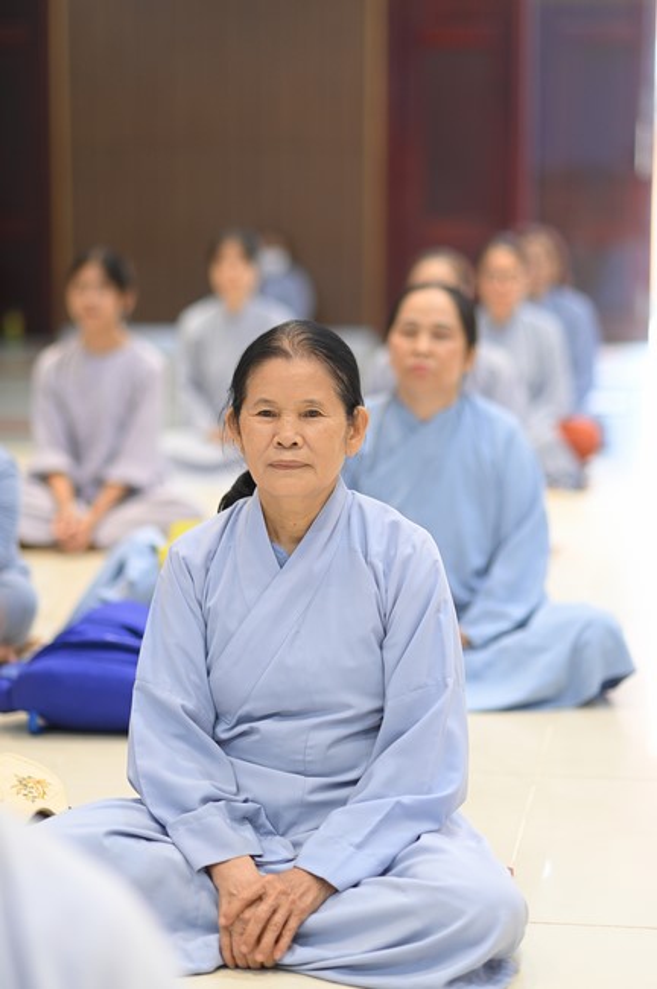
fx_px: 2332
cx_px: 328
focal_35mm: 85
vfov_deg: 23.9
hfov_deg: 16.0
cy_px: 494
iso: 800
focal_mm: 85
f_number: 2
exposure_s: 1/160
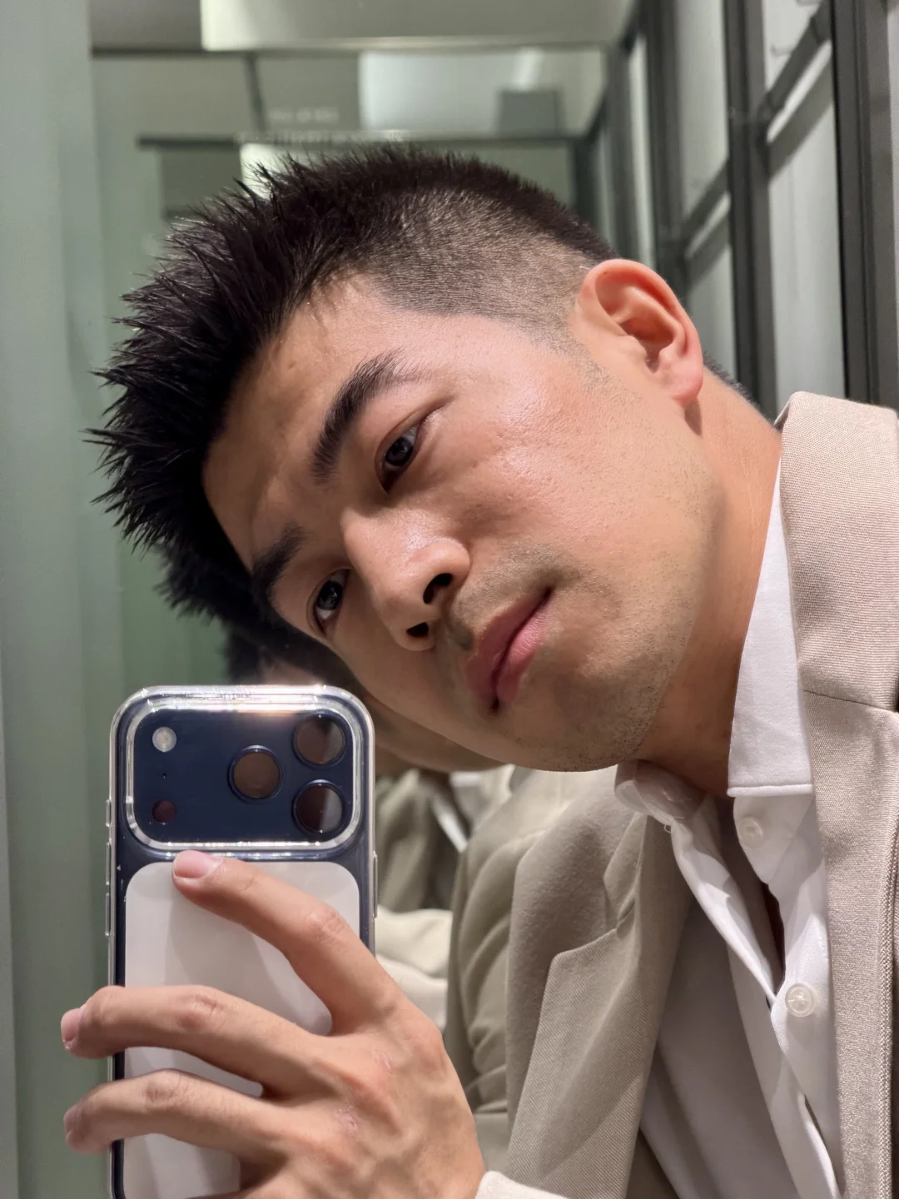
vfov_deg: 19.6
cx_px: 450
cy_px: 600
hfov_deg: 14.8
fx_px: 3463
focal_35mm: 100
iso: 250
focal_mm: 16.89
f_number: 2.8
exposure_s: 1/100
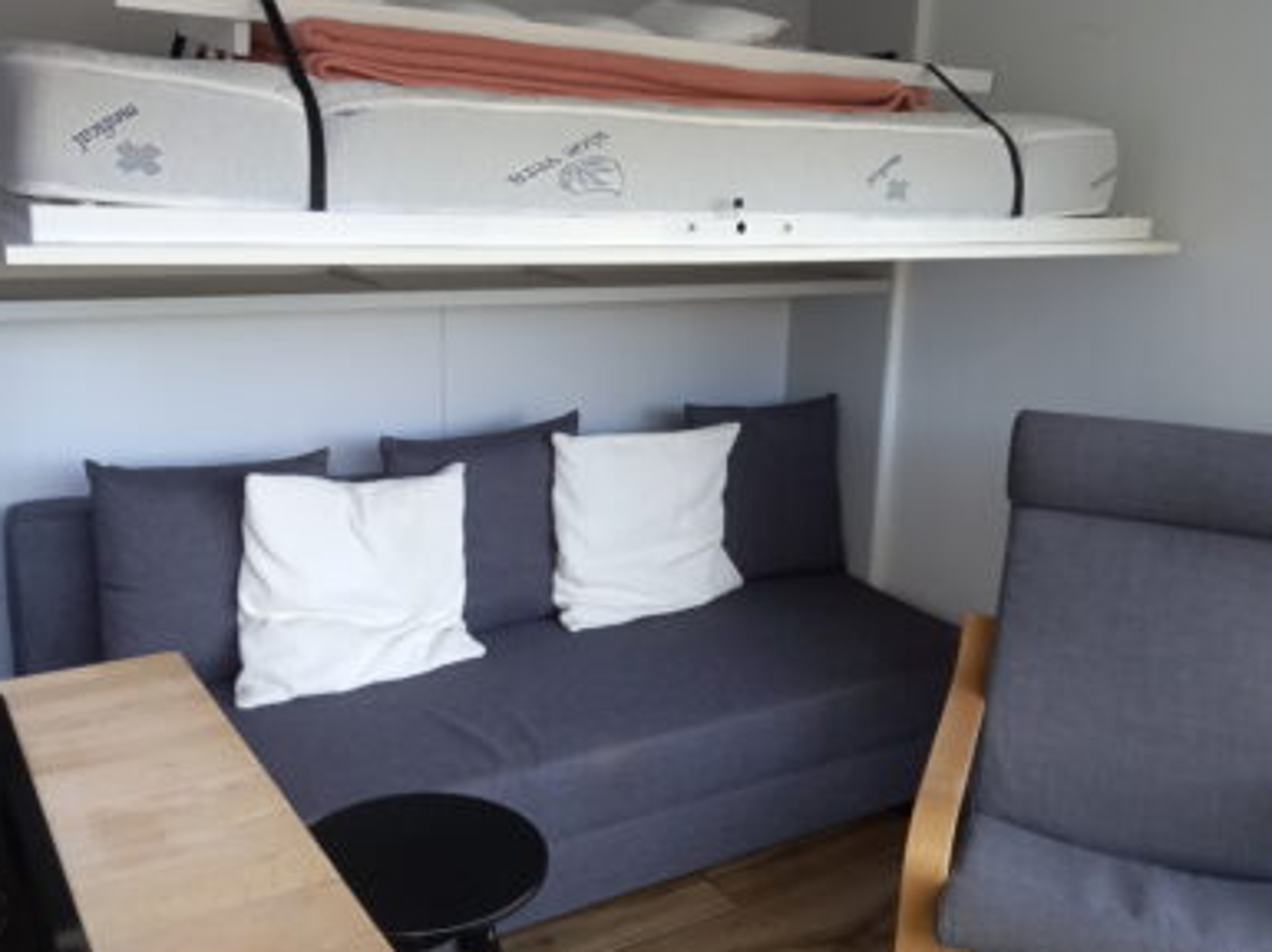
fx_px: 955
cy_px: 466
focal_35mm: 26
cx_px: 641
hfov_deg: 67.4
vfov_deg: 53.0
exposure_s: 1/50
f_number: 2
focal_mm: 4.6
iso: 80
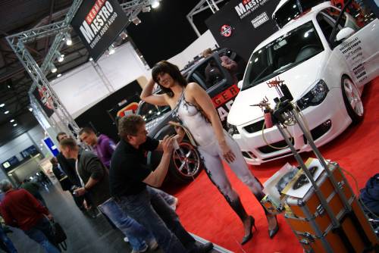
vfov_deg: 48.0
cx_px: 190
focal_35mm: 27
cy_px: 126
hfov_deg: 67.4
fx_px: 284
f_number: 3.5
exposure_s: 1/30
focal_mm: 18
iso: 160
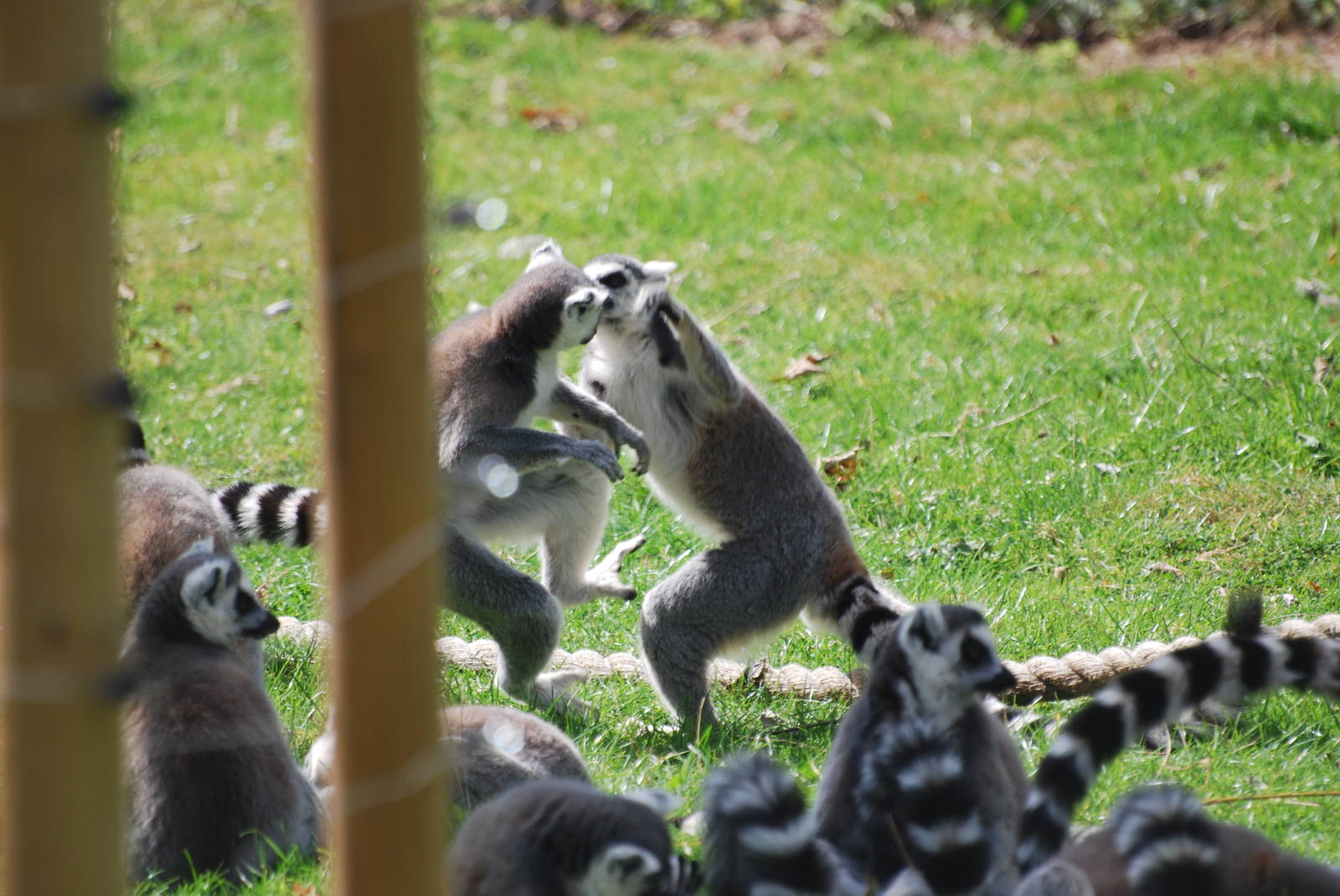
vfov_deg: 3.1
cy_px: 448
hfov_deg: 4.6
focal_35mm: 450
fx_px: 16770
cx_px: 670
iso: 220
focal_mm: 300
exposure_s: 1/500
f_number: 5.6
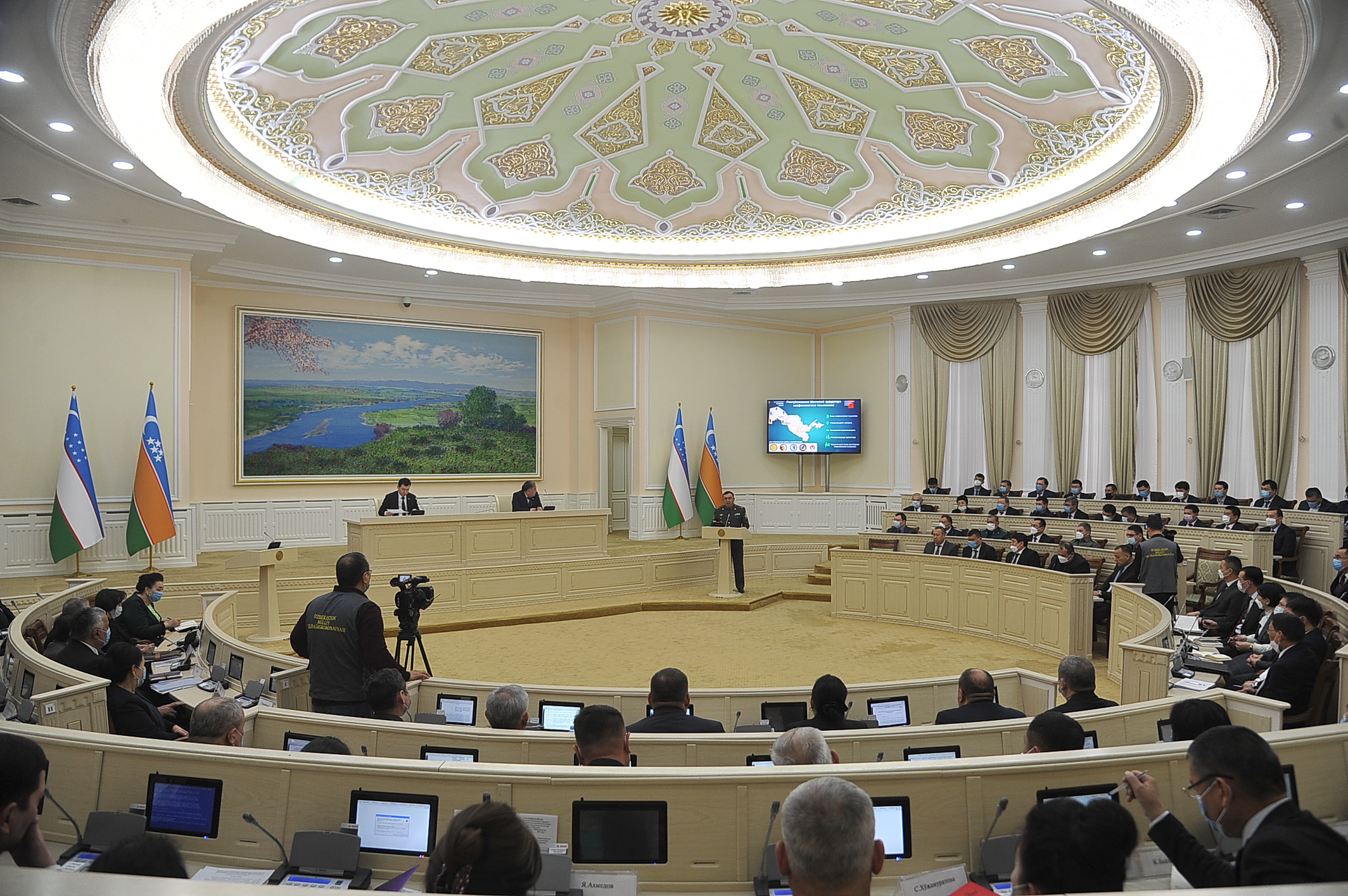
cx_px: 674
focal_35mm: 24
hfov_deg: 73.8
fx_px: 898
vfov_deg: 53.1
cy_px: 448
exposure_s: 1/100
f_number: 5
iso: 1000
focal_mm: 24
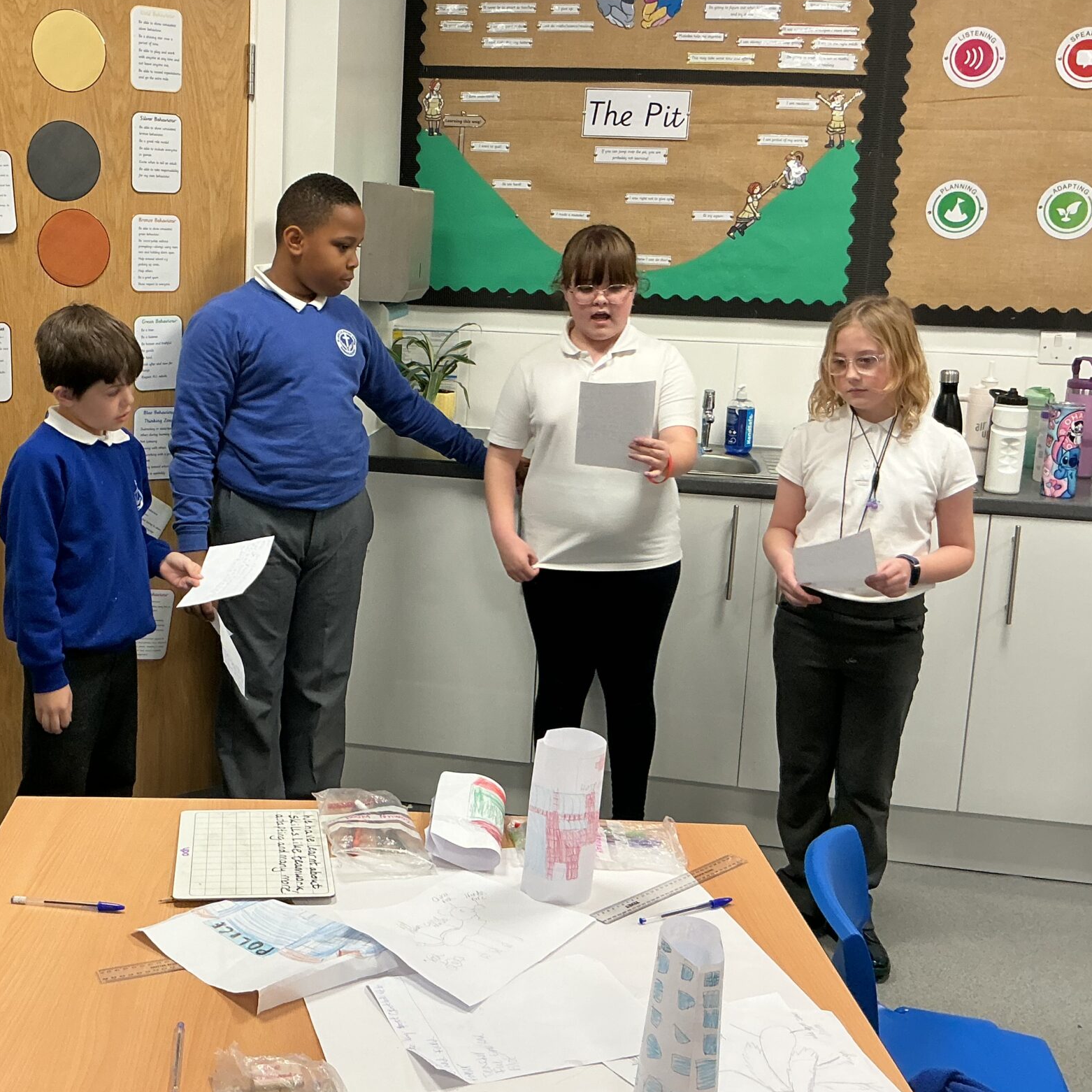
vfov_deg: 40.0
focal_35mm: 42
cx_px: 345
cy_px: 494
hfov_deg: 39.4
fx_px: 1499
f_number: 1.8
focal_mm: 3
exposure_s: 1/60
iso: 80
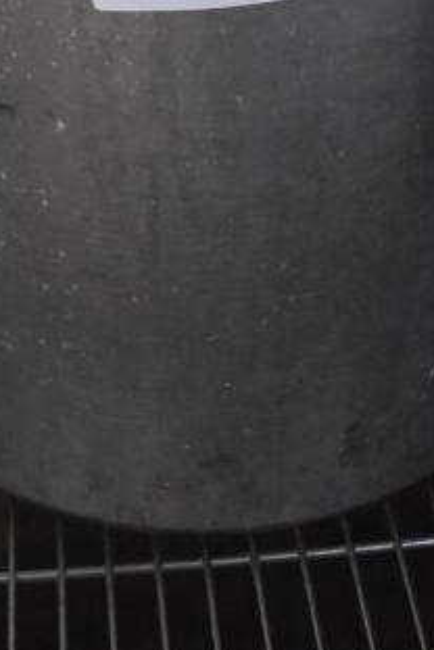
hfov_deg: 17.3
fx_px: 1428
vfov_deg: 22.1
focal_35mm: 79
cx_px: 188
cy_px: -268
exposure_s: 1/125
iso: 4000
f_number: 3.5
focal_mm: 18
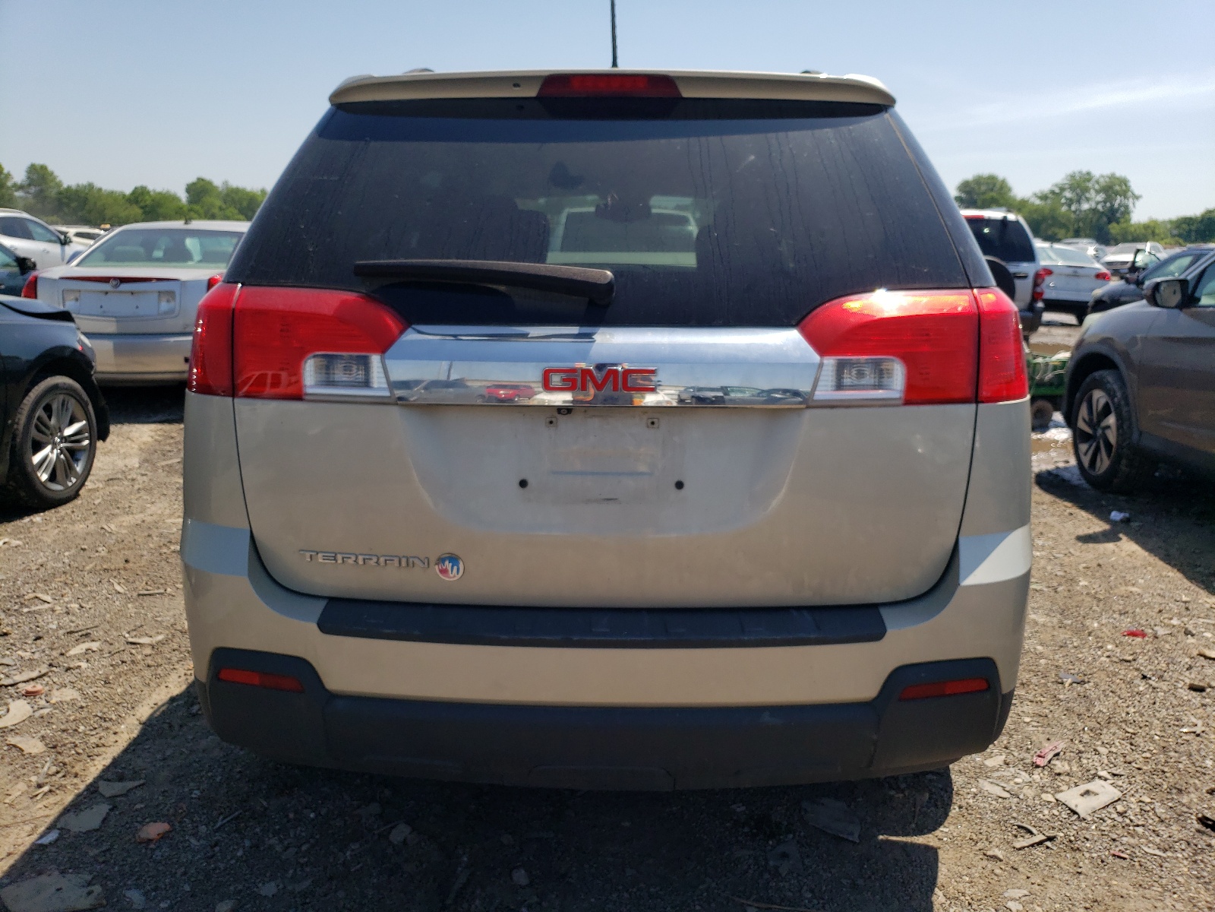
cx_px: 608
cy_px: 456
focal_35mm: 26
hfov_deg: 67.3
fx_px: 913
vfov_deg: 53.1
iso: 50
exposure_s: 1/3333
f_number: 1.5
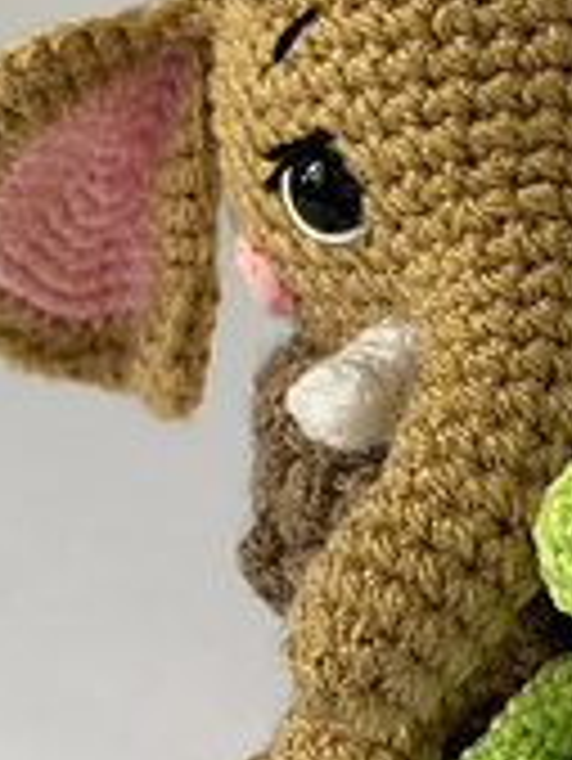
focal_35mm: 77
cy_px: 454
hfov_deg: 18.8
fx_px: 1694
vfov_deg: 25.3
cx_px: 543
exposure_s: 1/122
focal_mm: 4.25
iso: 64
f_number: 1.8
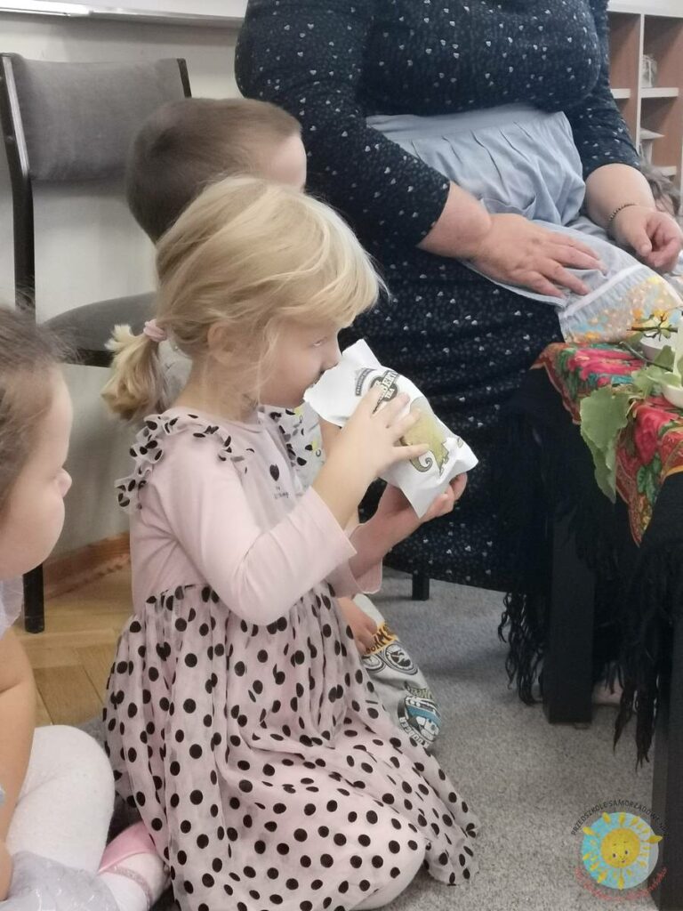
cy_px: 456
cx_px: 342
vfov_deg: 29.0
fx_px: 1763
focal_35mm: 67
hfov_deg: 21.9
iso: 250
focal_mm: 5.58
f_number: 1.8
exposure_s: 1/100
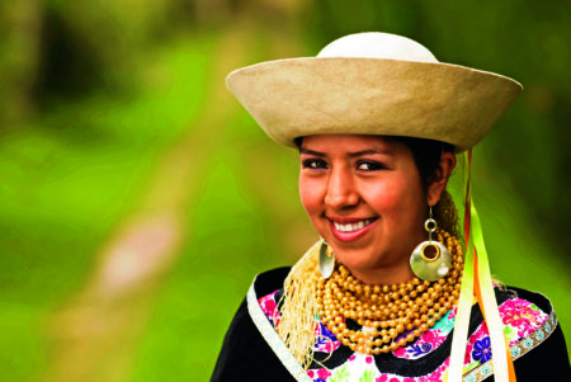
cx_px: 286
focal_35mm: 195
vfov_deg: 7.1
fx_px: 3096
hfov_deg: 10.5
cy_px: 191
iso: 100
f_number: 3.5
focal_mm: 130
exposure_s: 1/250
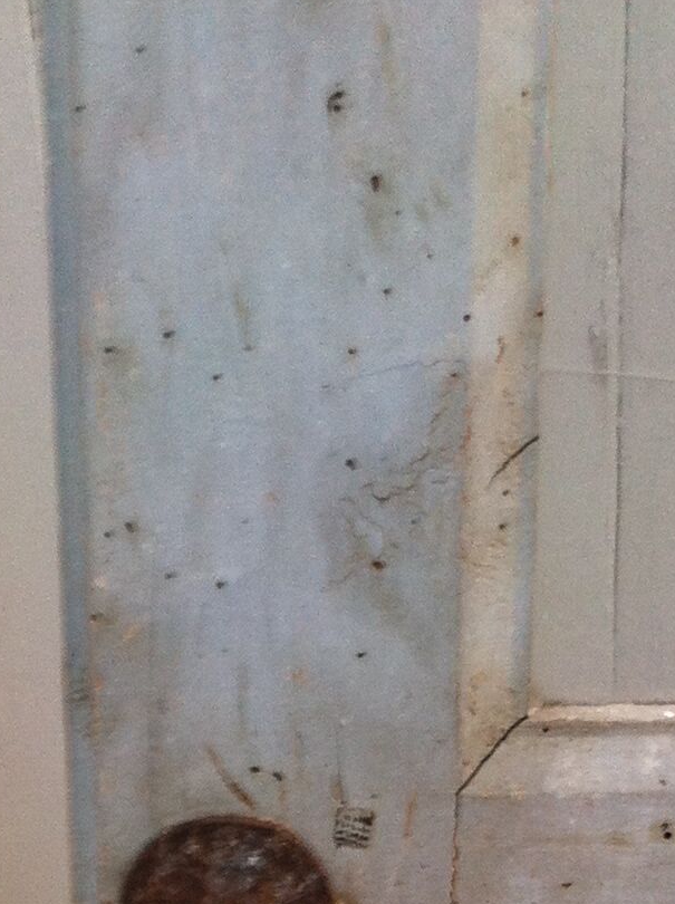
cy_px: 1150
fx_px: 2920
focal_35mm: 112
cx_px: 337
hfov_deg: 13.2
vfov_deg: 16.7
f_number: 2.8
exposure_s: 1/20
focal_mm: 3.85
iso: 80
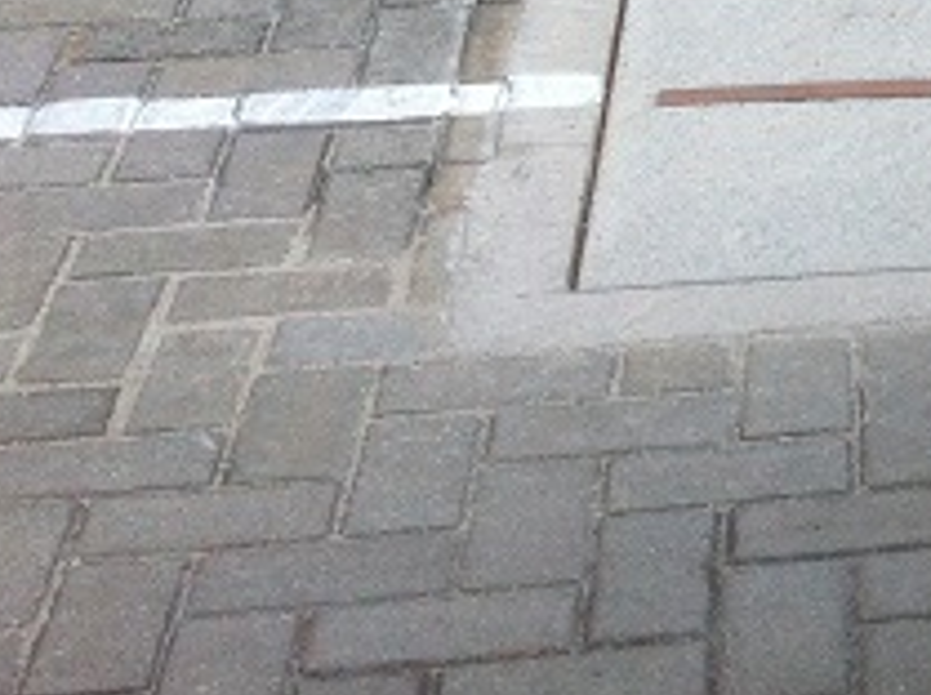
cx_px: 1662
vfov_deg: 11.4
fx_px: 3490
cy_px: 243
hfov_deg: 13.6
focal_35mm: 130
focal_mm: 3.85
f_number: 2.8
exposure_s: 1/308
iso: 80
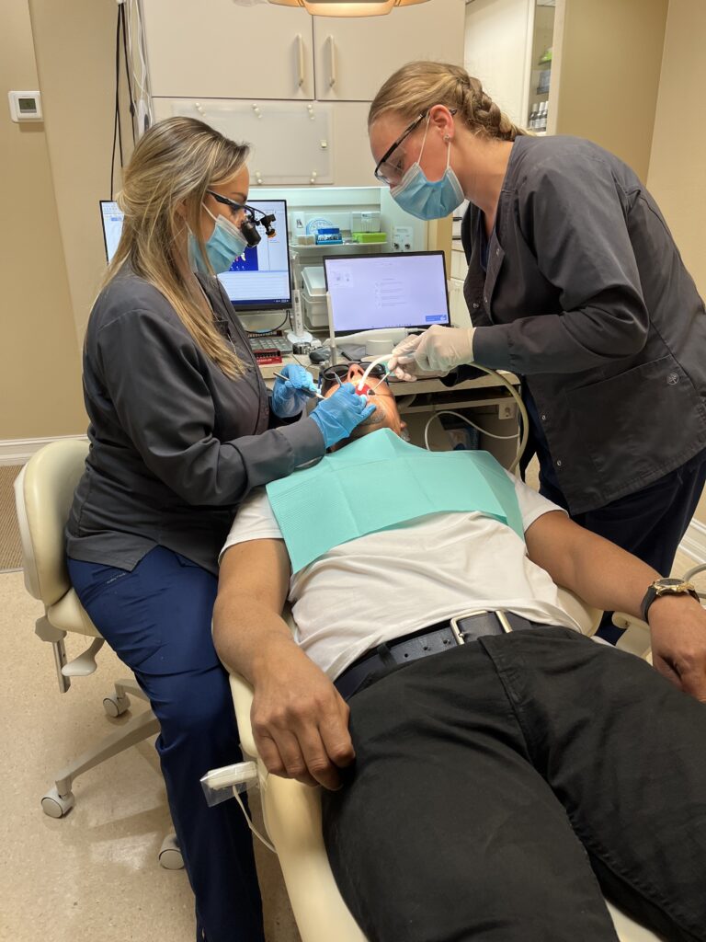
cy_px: 471
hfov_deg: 53.1
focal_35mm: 26
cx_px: 353
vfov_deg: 67.3
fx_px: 707
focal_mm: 5.1
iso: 100
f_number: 1.6
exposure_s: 1/120
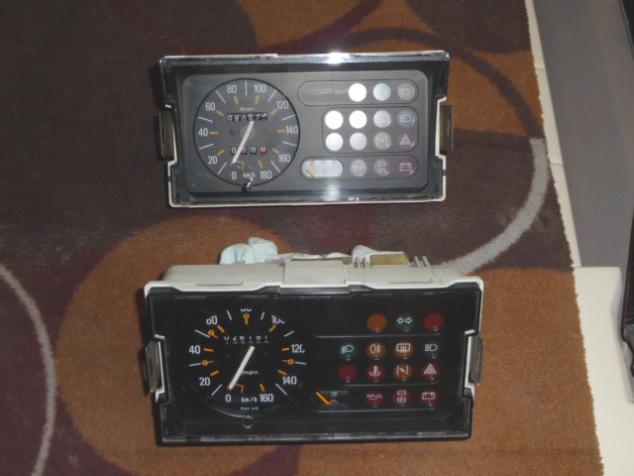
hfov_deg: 46.8
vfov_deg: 36.0
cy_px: 238
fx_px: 733
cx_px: 317
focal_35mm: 40
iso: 100
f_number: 3.3
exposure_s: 1/30
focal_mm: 4.7
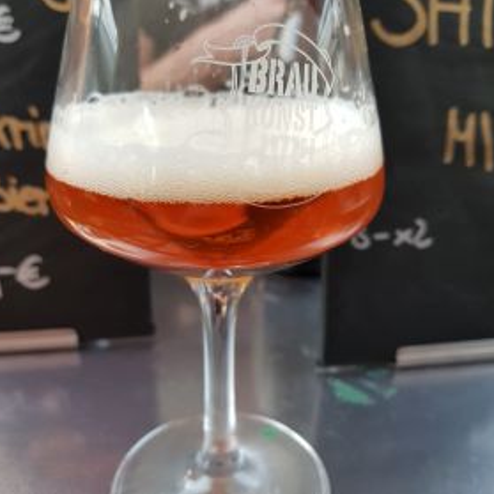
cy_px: 266
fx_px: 533
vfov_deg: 49.7
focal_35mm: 33
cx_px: 237
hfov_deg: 49.7
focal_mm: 4.2
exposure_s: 1/50
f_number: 1.7
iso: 100
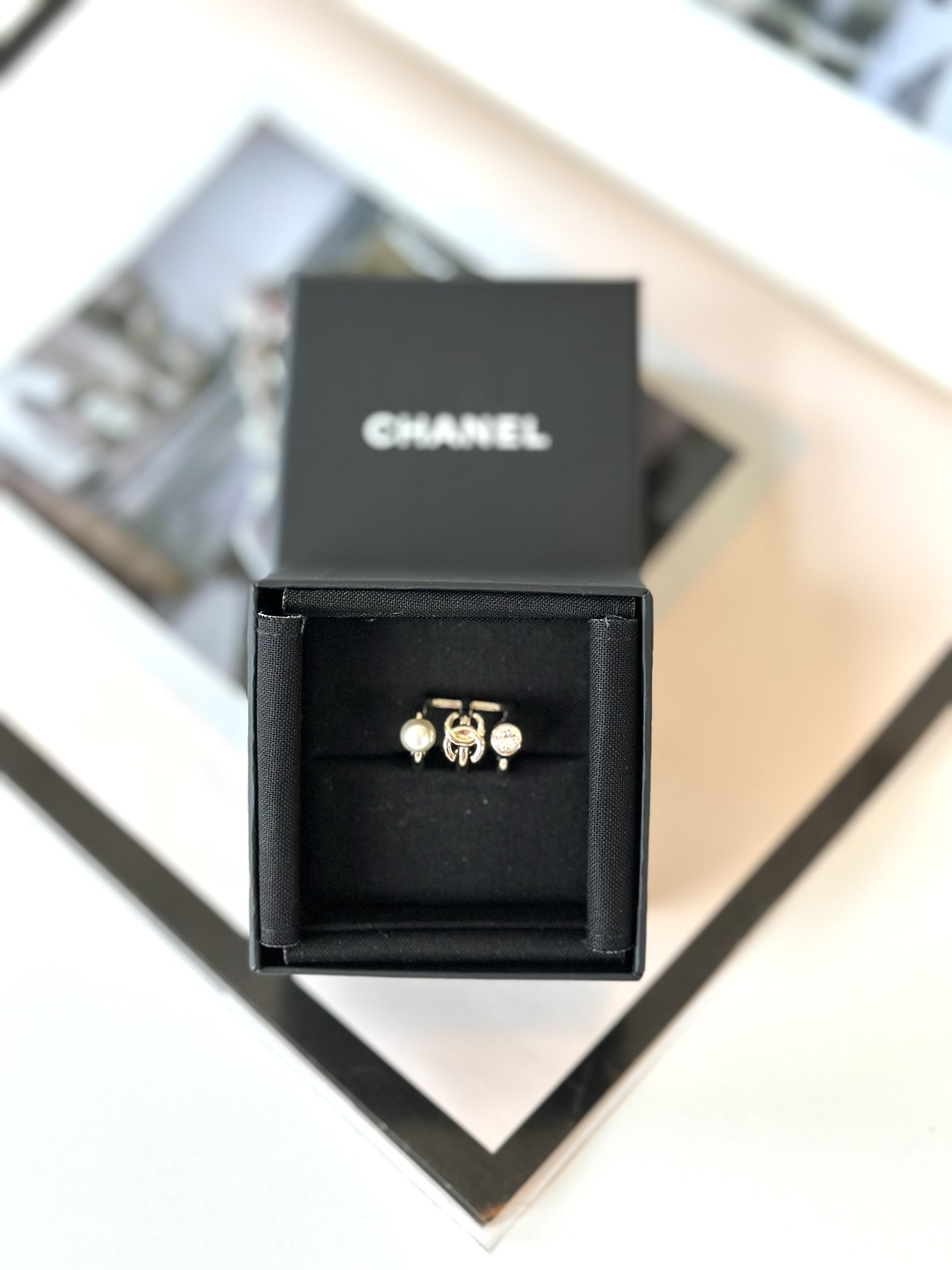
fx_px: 1760
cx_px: 476
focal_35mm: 48
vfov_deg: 39.7
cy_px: 635
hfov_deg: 30.3
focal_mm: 6.86
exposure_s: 1/50
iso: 125
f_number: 1.78
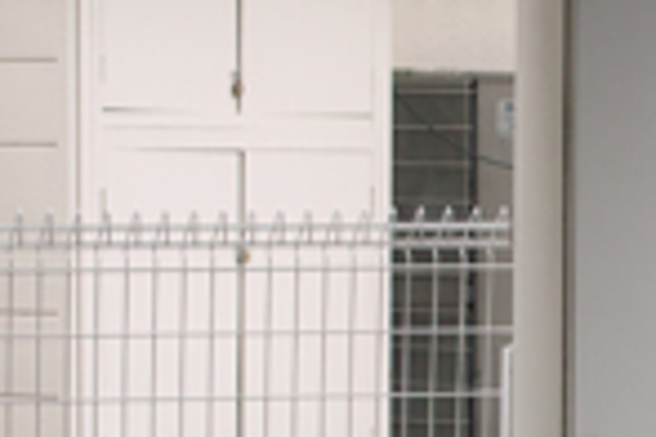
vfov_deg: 4.8
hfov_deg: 7.1
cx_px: 799
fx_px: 5211
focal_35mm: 286
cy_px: 767
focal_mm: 24.2
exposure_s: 1/250
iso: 100
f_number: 2.8
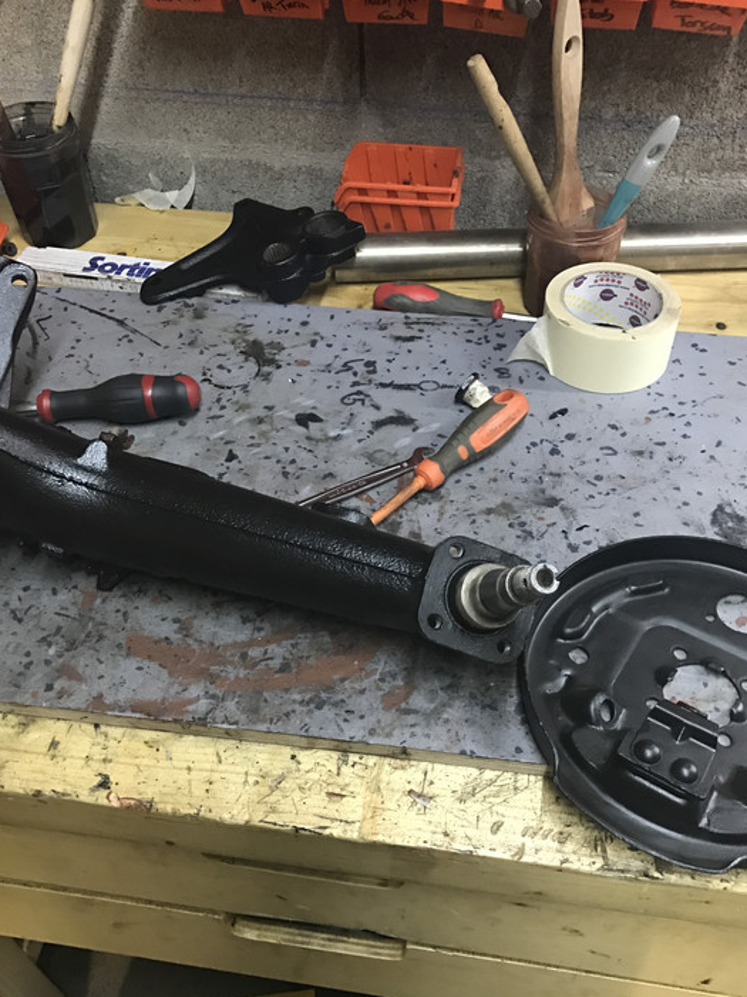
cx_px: 386
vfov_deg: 56.8
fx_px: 921
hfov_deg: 44.2
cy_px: 536
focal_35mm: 32
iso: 100
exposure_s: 1/17
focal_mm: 3.99
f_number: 1.8
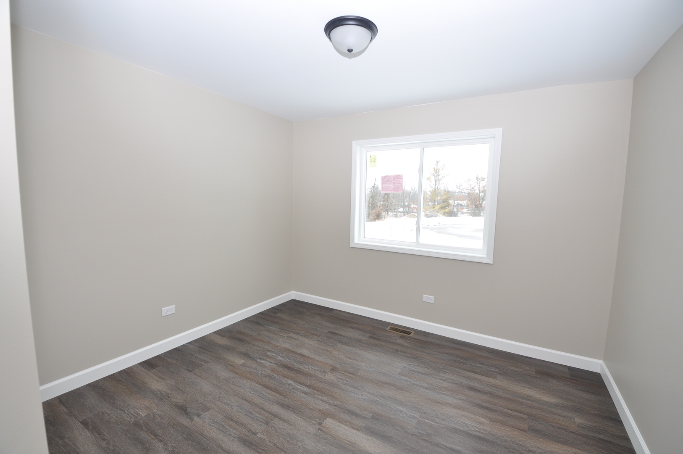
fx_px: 284
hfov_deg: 100.5
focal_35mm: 15
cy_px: 227
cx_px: 342
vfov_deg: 77.2
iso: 400
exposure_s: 1/125
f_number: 5.6
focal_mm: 10
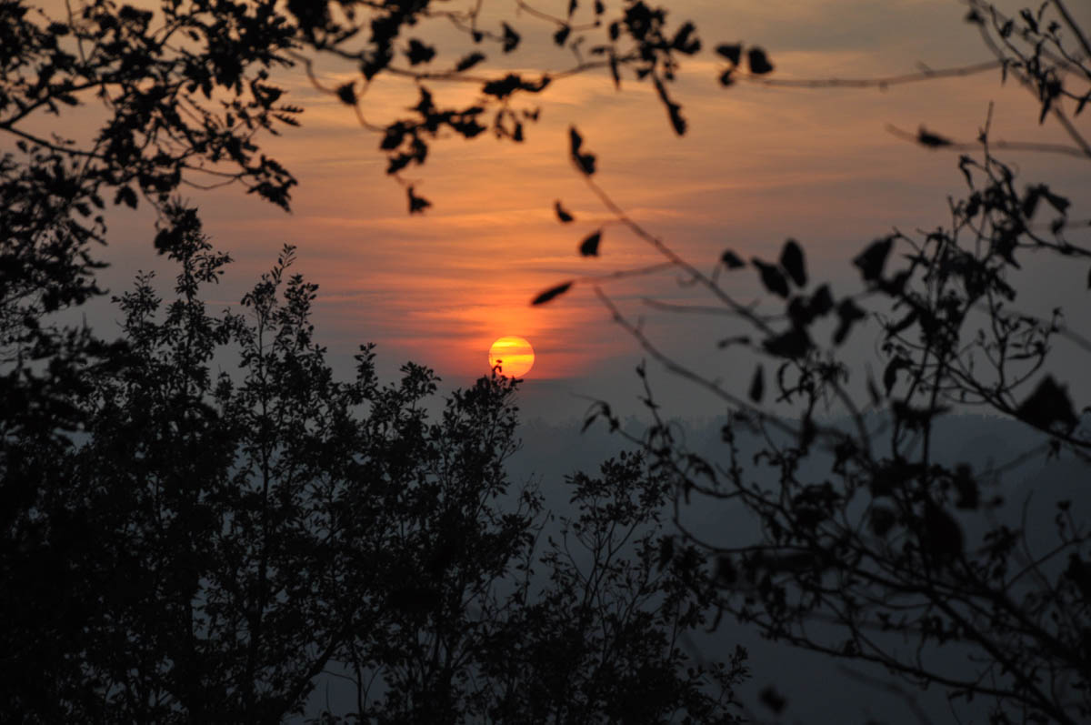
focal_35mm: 158
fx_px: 4767
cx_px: 546
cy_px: 362
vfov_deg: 8.7
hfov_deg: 13.1
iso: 400
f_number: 8
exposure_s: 1/800
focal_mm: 105
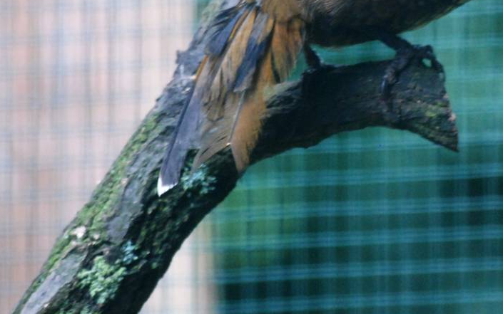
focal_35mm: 677
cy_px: -22
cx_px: 350
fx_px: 9285
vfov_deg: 1.9
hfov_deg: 3.1
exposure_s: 1/100
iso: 1000
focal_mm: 195
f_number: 5
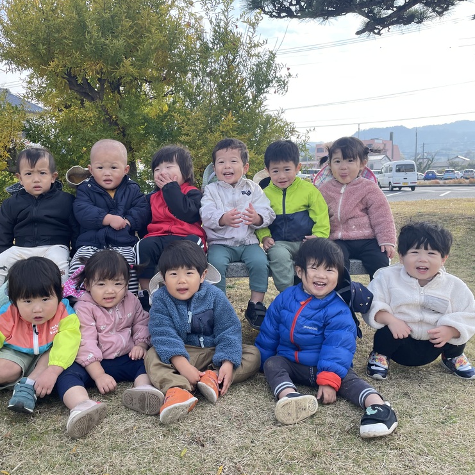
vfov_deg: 52.5
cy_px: 236
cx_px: 208
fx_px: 481
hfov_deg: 52.4
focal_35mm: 31
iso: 32
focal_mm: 4.2
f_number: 1.6
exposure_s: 1/849
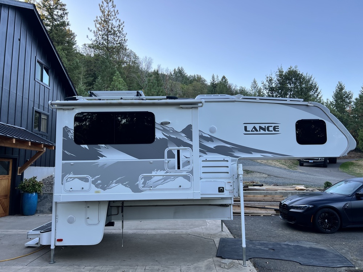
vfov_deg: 53.1
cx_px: 182
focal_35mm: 26
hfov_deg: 67.3
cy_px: 136
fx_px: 273
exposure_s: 1/345
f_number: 1.5
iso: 50
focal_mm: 5.7
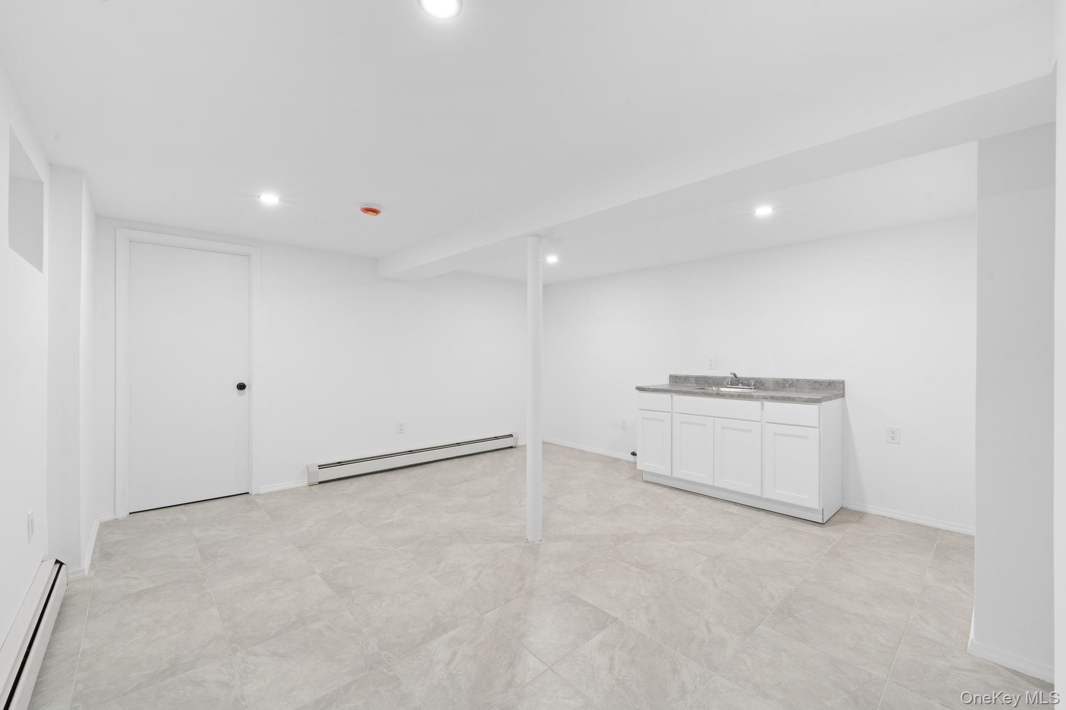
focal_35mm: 14
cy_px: 355
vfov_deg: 81.2
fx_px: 414
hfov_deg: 104.3
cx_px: 533
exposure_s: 1/1.67
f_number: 10
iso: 320
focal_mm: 14
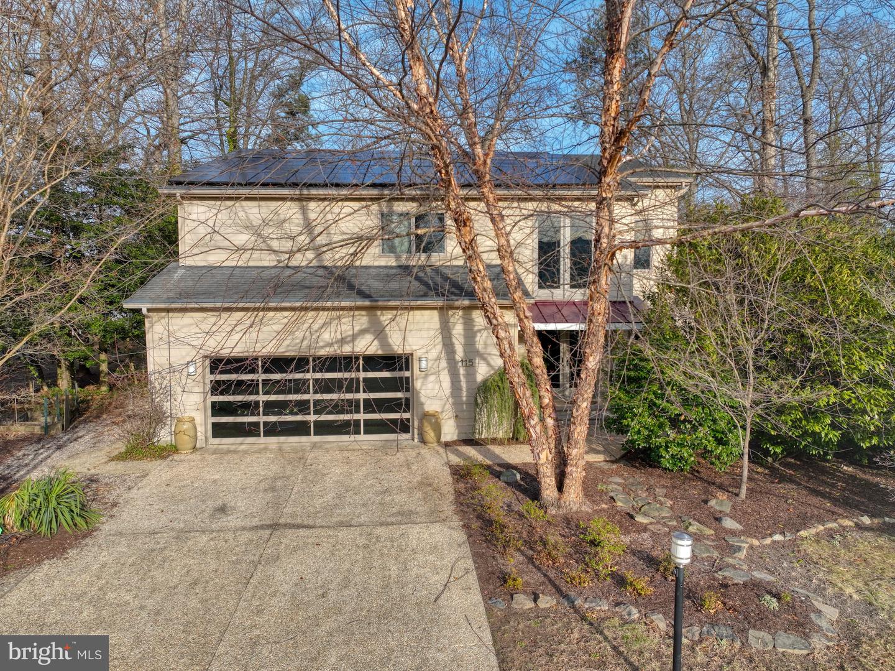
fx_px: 620
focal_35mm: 24
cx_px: 448
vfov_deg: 56.8
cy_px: 336
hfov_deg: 71.6
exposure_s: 1/50
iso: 100
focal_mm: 12.29
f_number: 2.8
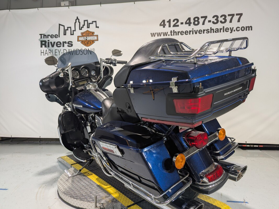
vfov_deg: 56.8
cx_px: 140
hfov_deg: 71.6
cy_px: 104
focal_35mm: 24
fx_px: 193
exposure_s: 1/60
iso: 45
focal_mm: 6.81
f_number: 1.85
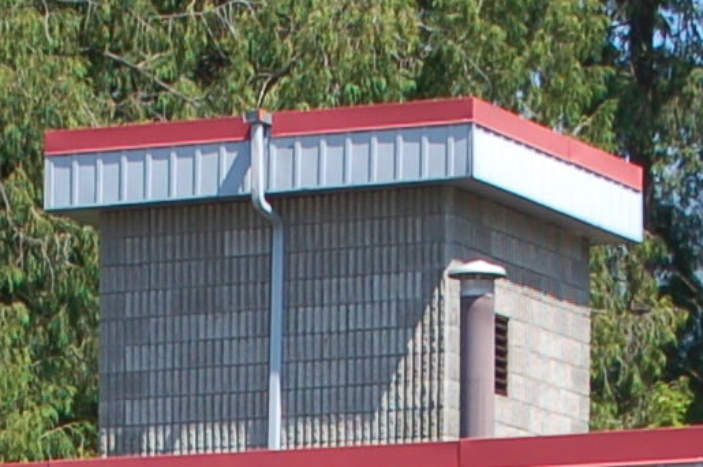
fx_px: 5986
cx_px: -37
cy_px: 1132
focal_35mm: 307
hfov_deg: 6.7
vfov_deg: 4.4
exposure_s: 1/250
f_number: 8
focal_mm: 35
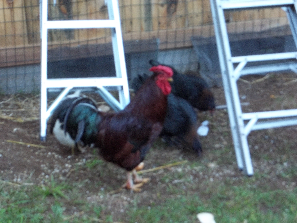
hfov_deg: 16.8
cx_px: 148
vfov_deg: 12.7
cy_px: 112
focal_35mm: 117
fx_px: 1004
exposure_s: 1/15
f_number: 5.1
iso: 184
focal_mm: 21
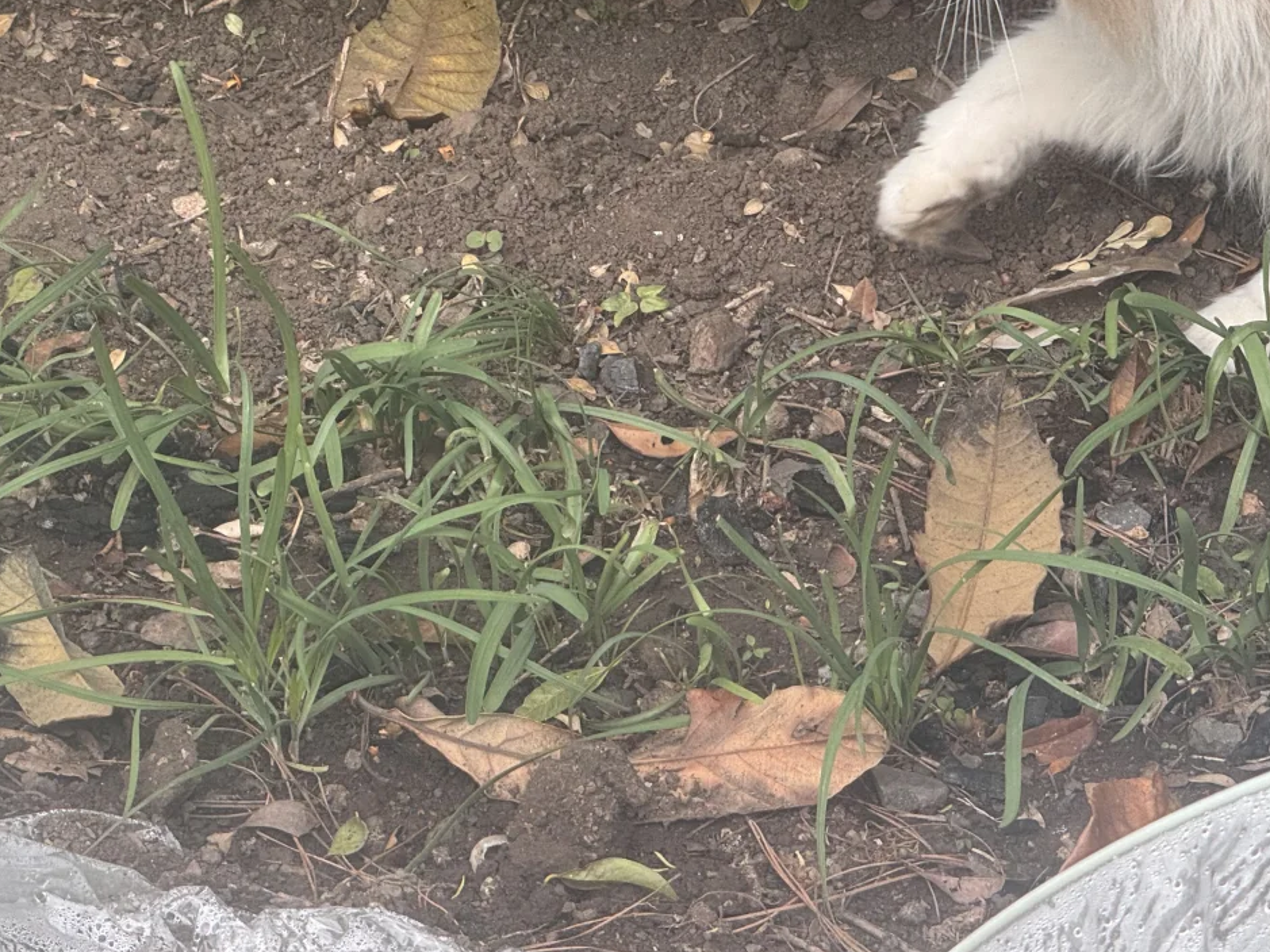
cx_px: 476
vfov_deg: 8.1
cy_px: 312
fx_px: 6750
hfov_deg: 10.7
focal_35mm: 184
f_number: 2.8
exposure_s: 1/99
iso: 64
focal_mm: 15.66
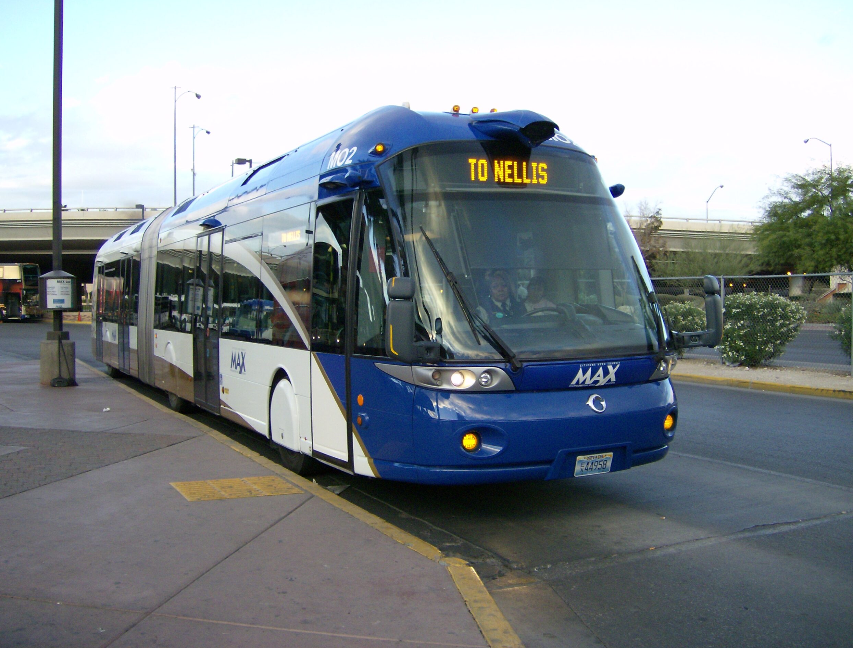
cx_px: 422
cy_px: 316
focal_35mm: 37
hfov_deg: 49.9
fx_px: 916
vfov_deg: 39.0
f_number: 2.8
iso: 100
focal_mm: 6
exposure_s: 1/123
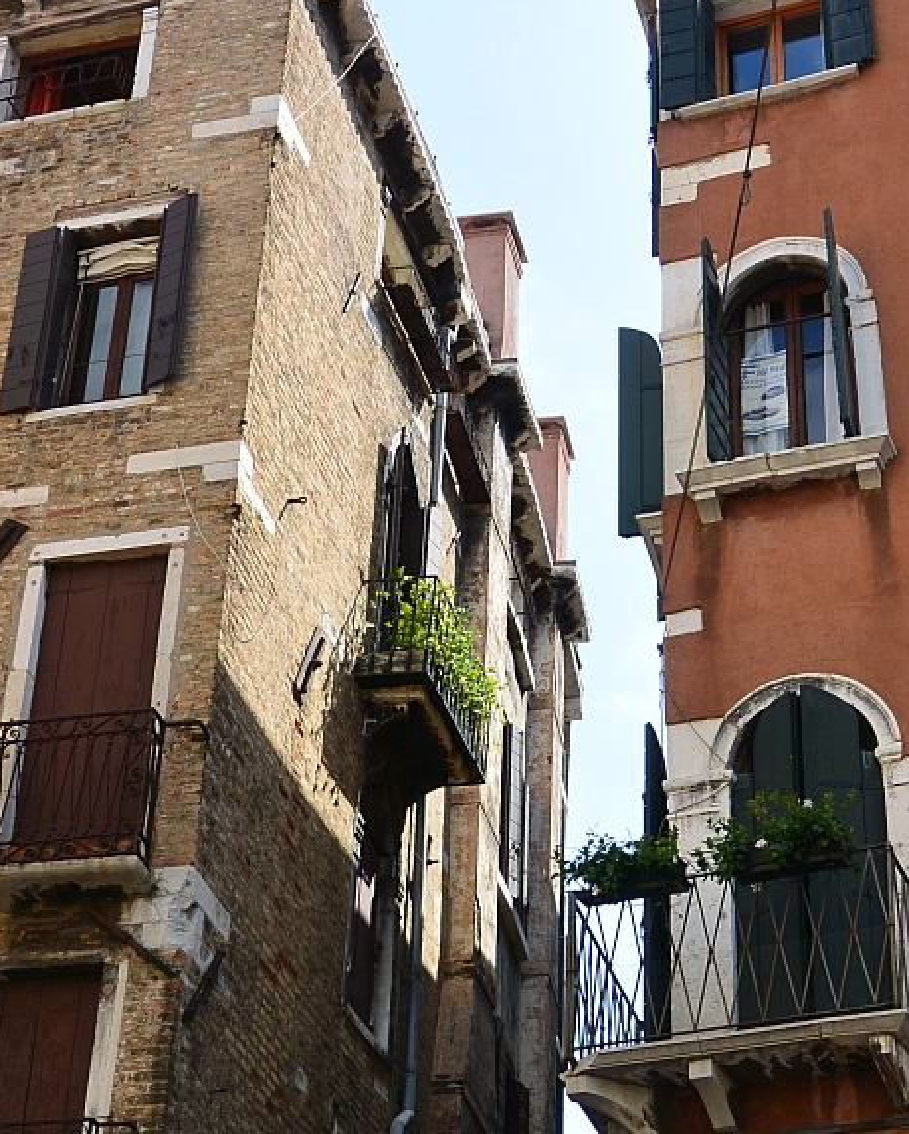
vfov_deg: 24.7
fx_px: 2587
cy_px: 596
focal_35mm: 77
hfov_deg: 19.9
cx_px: 501
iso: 160
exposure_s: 1/640
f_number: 4.5
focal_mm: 18.2
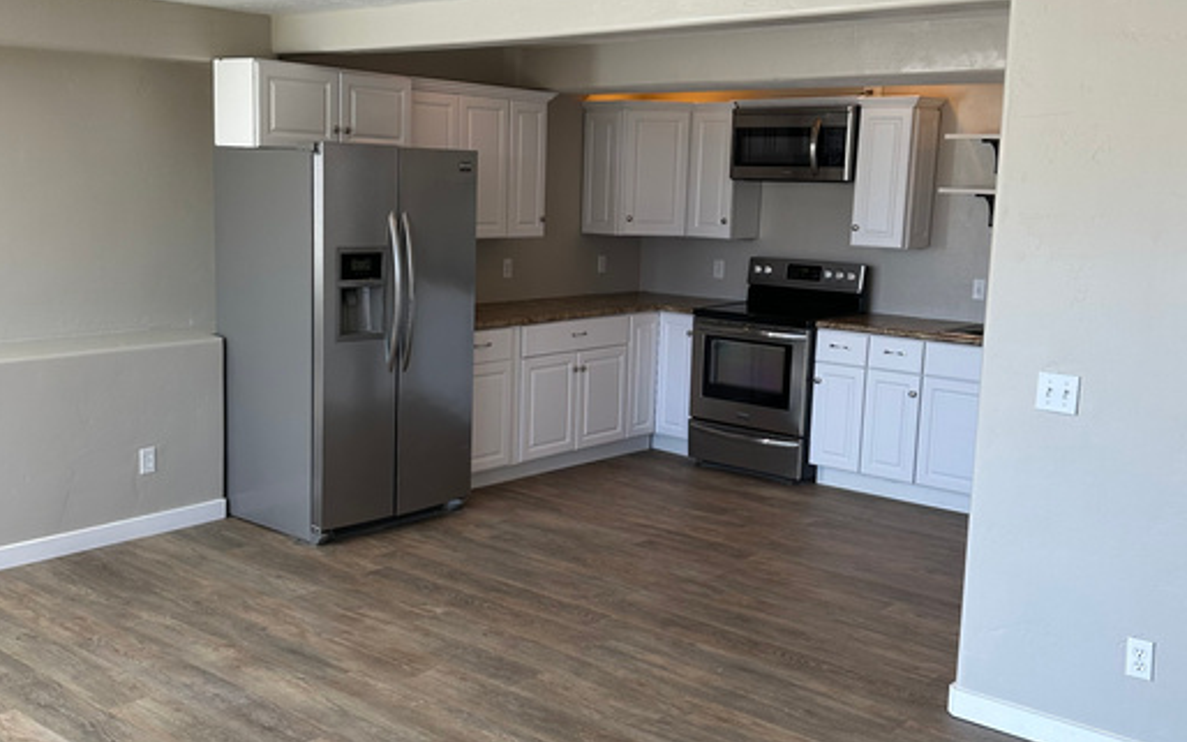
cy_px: 374
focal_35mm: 38
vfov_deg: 33.6
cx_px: 540
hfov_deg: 51.5
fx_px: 1229
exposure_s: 1/121
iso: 125
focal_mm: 6.86
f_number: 1.78
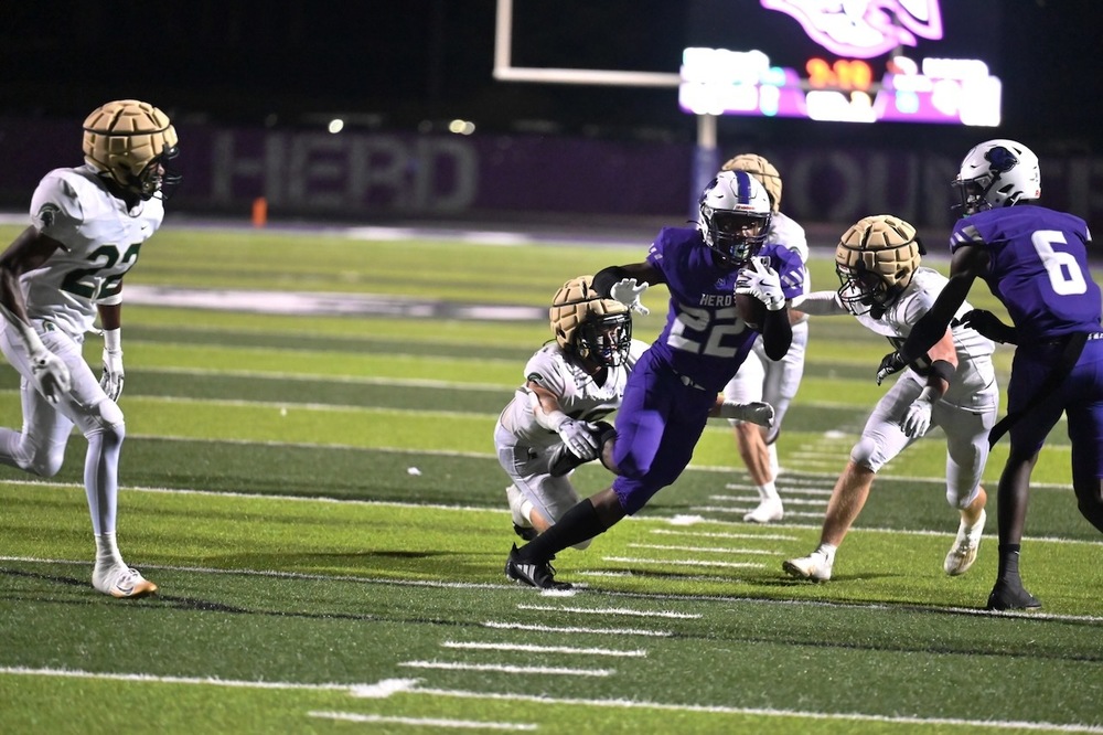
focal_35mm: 200
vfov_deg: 6.9
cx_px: 552
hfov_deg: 10.3
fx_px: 6125
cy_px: 368
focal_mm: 200
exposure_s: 1/1000
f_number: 2.8
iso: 7200
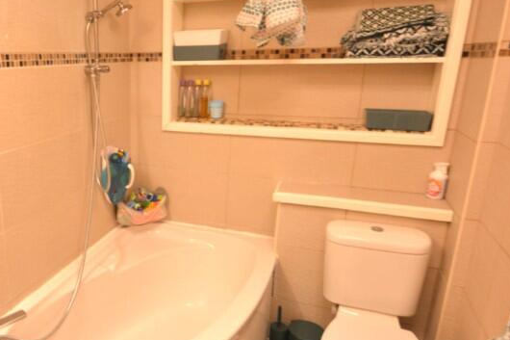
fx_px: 411
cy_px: 182
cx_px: 115
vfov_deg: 44.9
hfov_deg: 59.6
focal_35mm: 29
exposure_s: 1/8
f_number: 8
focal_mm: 10
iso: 400
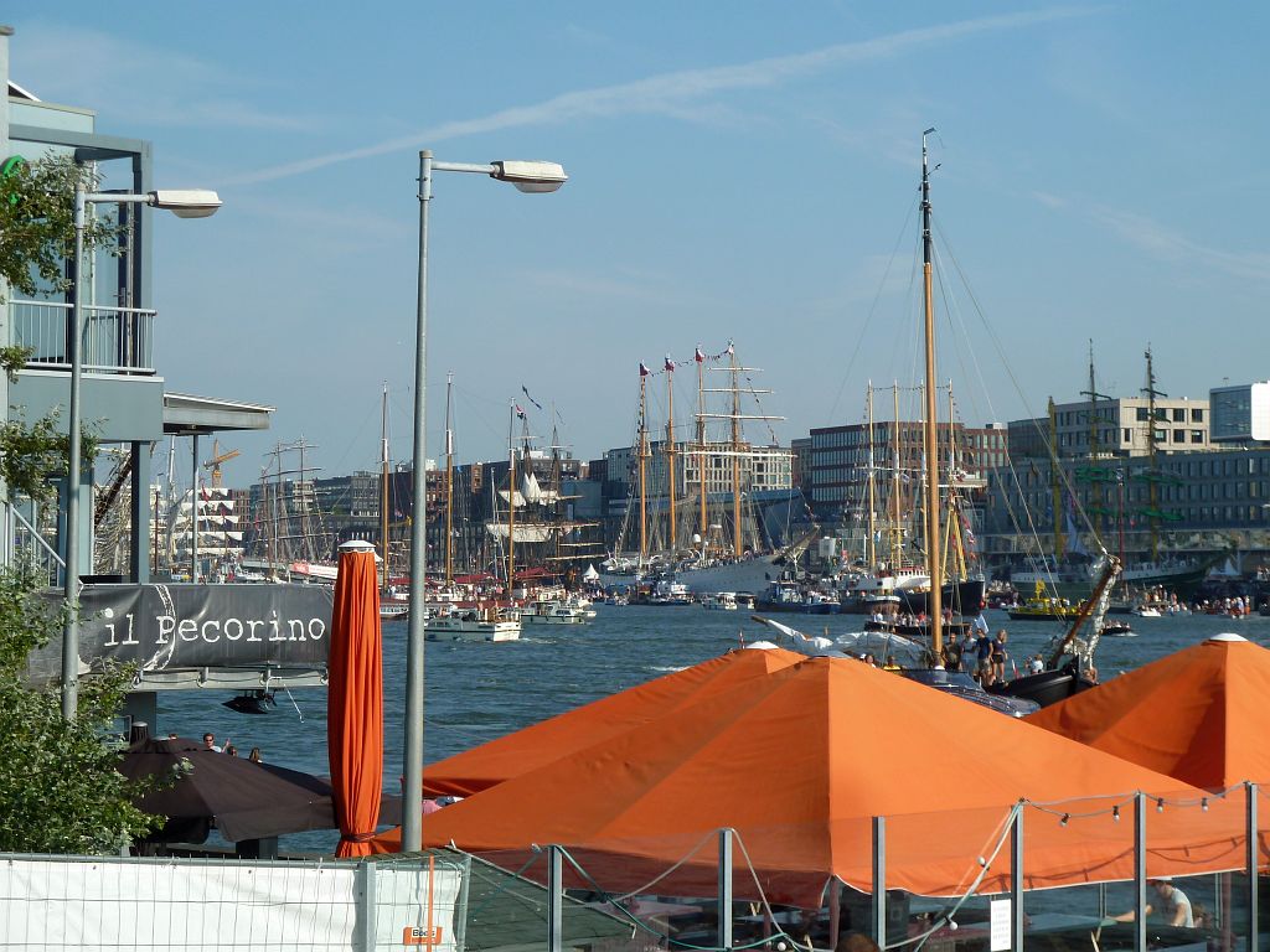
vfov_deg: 16.4
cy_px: 476
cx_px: 635
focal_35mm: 90
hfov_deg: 21.8
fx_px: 3302
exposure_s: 1/500
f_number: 4.3
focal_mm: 14.7
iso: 80
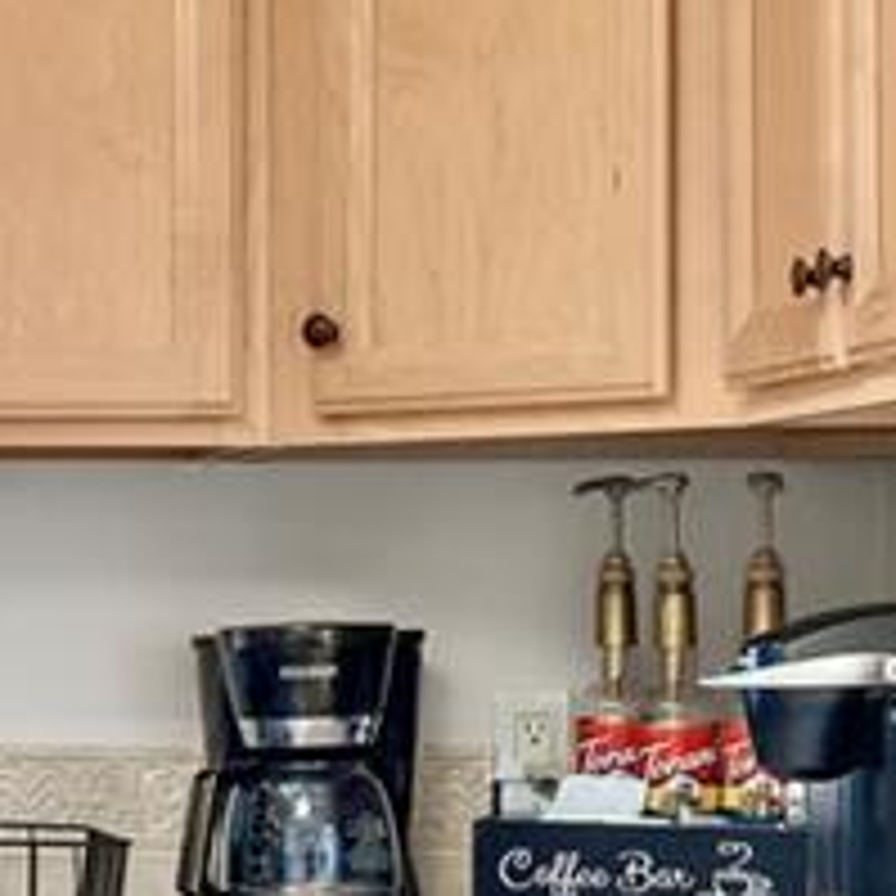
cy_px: 653
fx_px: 4481
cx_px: -657
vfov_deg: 11.4
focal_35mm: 153
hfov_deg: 10.8
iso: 400
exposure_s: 1/125
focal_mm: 35
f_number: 8
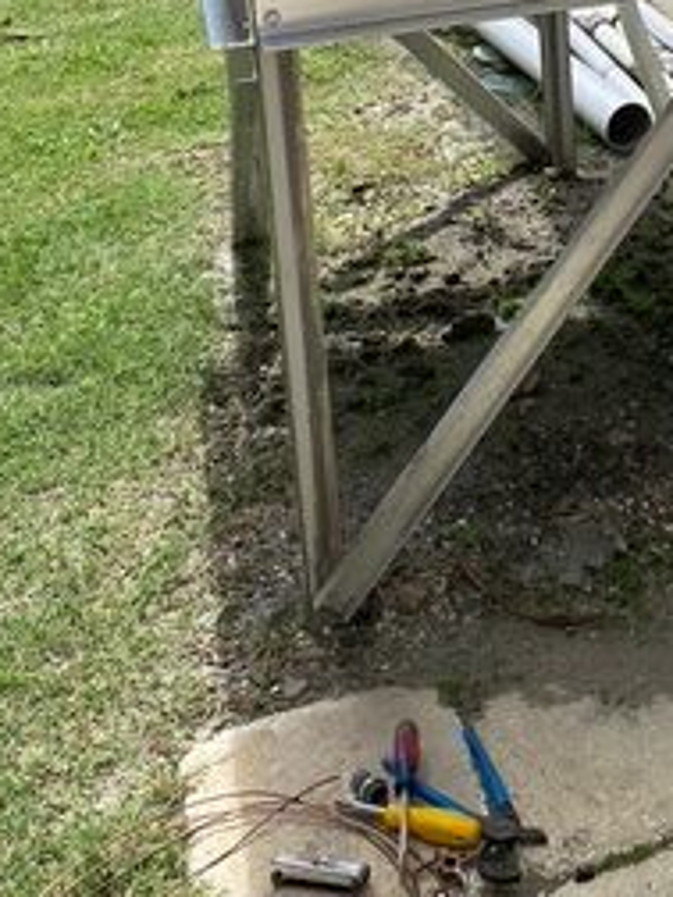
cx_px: 766
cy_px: -68
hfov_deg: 21.0
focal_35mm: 66
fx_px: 1711
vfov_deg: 27.2
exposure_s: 1/1585
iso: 32
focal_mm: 4.25
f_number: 1.8
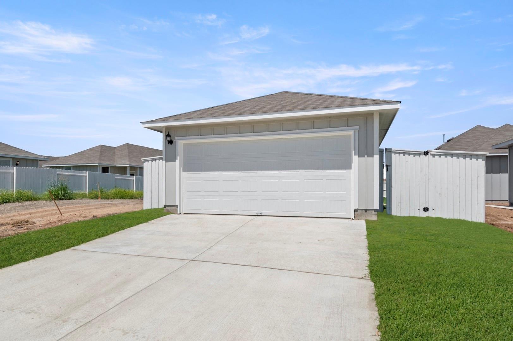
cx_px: 256
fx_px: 513
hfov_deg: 53.2
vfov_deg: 36.8
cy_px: 170
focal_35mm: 36
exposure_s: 1/1000
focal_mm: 24
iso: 400
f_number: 8
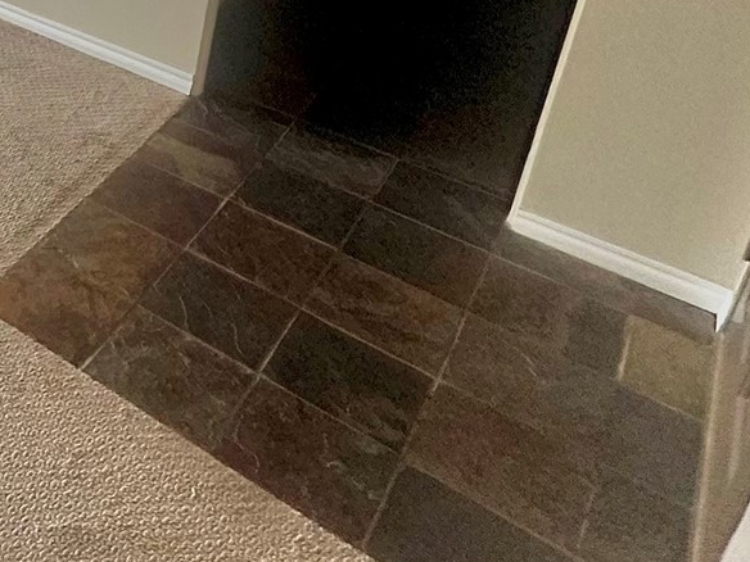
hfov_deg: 30.6
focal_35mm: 46
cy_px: -142
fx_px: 997
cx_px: -265
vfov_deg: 27.1
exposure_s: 1/90
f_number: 2.2
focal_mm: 2.22
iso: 320
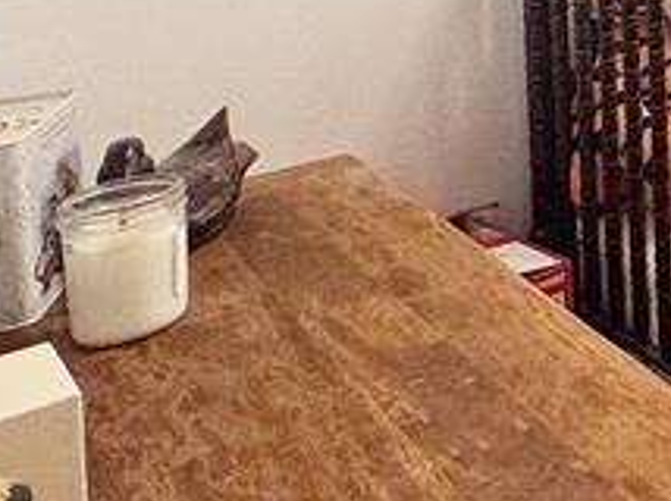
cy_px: -260
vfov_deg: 19.3
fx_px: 1278
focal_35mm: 66
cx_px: 1351
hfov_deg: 18.6
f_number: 2.2
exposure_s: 1/120
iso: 160
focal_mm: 2.22
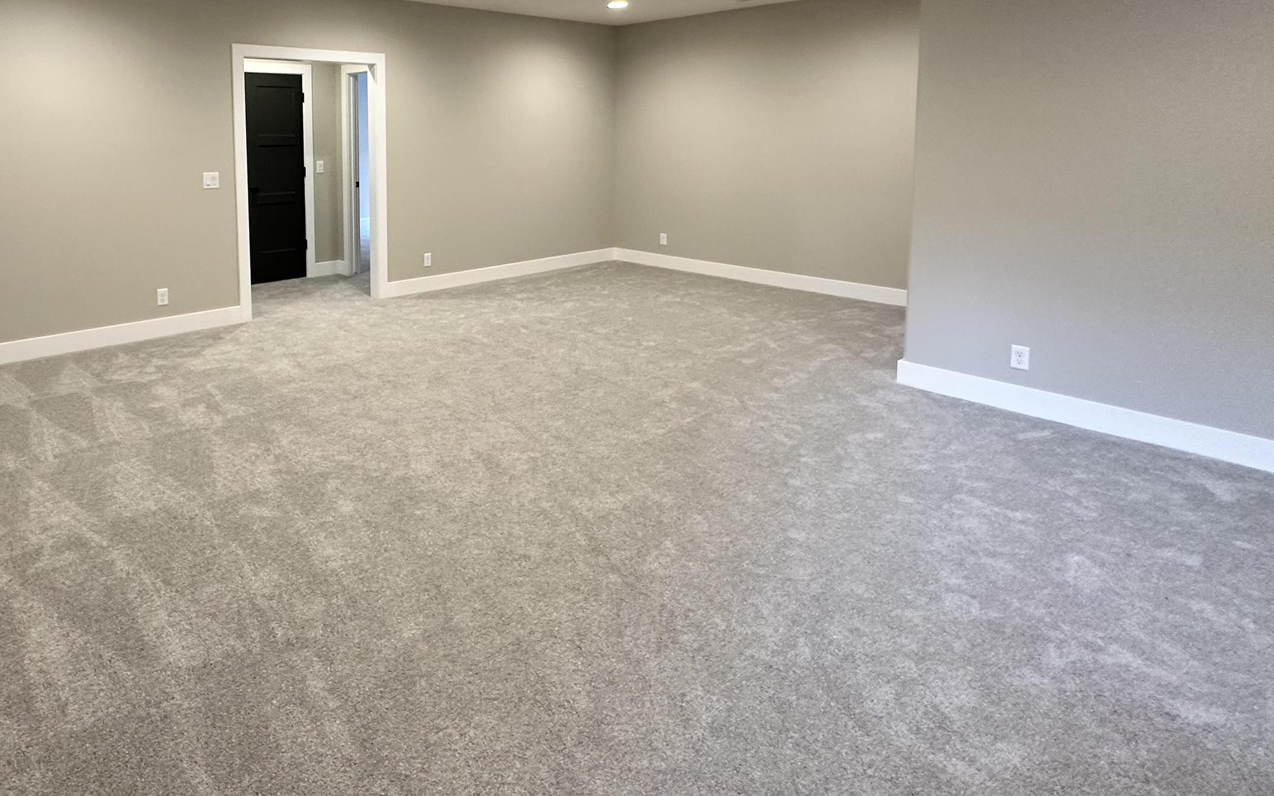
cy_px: 202
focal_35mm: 22
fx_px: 764
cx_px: 426
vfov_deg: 52.7
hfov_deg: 77.1
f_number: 2.2
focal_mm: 2.22
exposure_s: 1/60
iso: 250
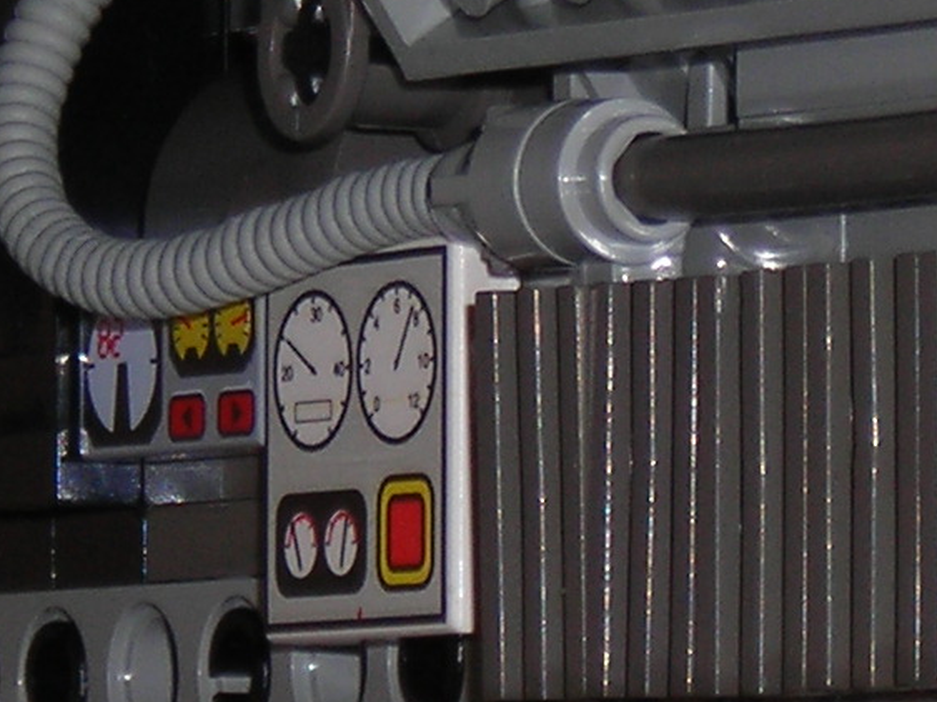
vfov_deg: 2.8
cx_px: 832
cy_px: 847
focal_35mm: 534
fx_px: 14451
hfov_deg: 3.7
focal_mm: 19.2
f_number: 5.3
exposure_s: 1/60.1
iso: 50
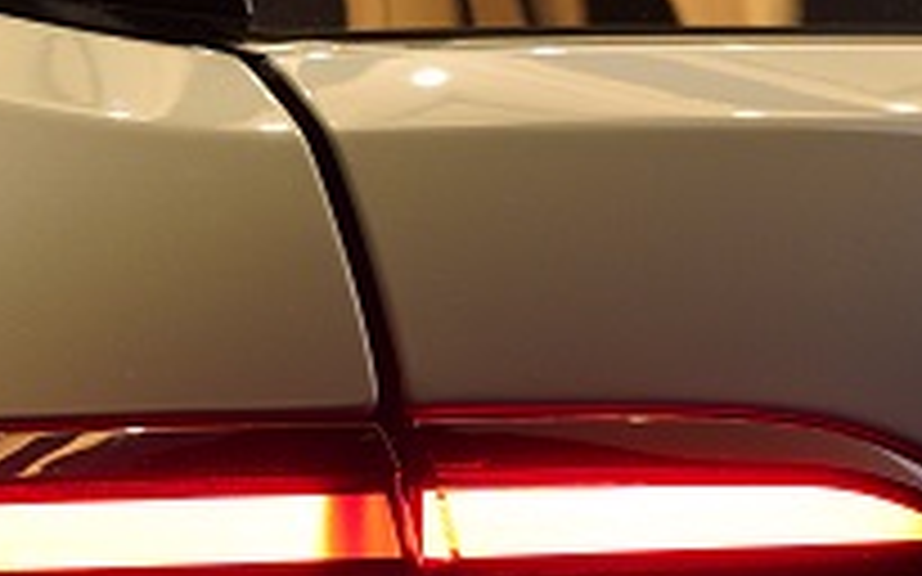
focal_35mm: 139
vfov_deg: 9.3
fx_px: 3492
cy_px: 641
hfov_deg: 14.9
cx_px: 144
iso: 800
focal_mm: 35
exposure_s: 1/25
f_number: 4
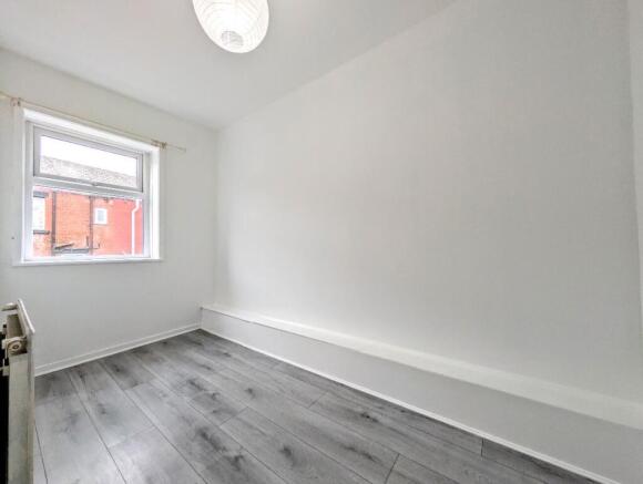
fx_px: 223
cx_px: 322
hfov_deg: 110.4
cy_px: 242
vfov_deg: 94.7
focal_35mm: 12
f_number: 1.7
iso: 106
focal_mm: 2.02
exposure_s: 1/100
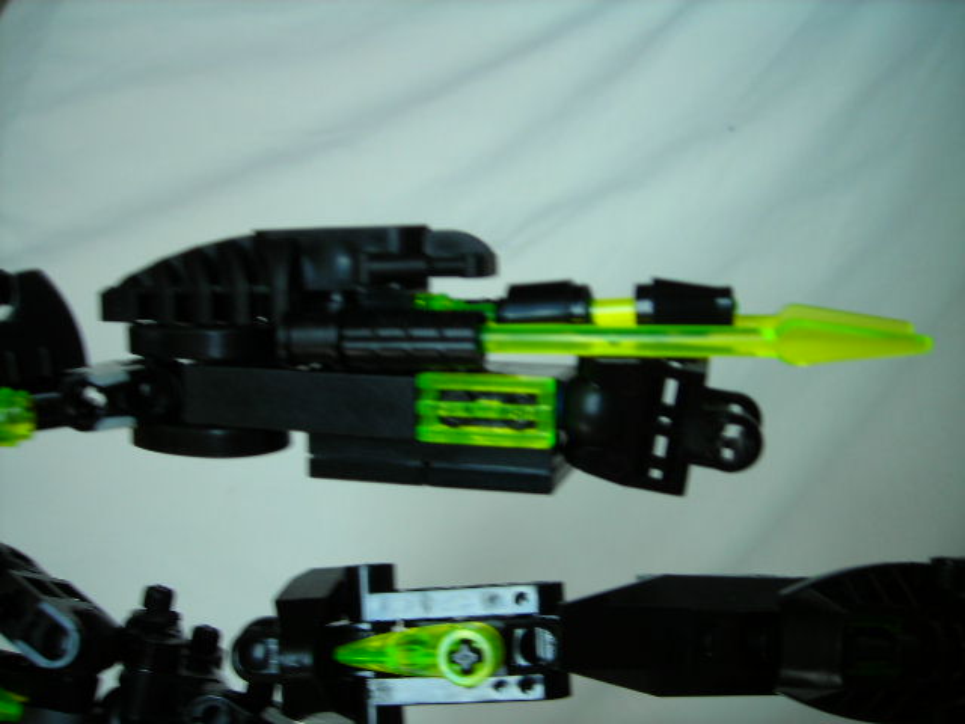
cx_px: 482
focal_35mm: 38
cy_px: 362
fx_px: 1059
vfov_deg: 37.7
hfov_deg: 49.0
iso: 50
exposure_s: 1/26
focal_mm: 6.3
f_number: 3.2
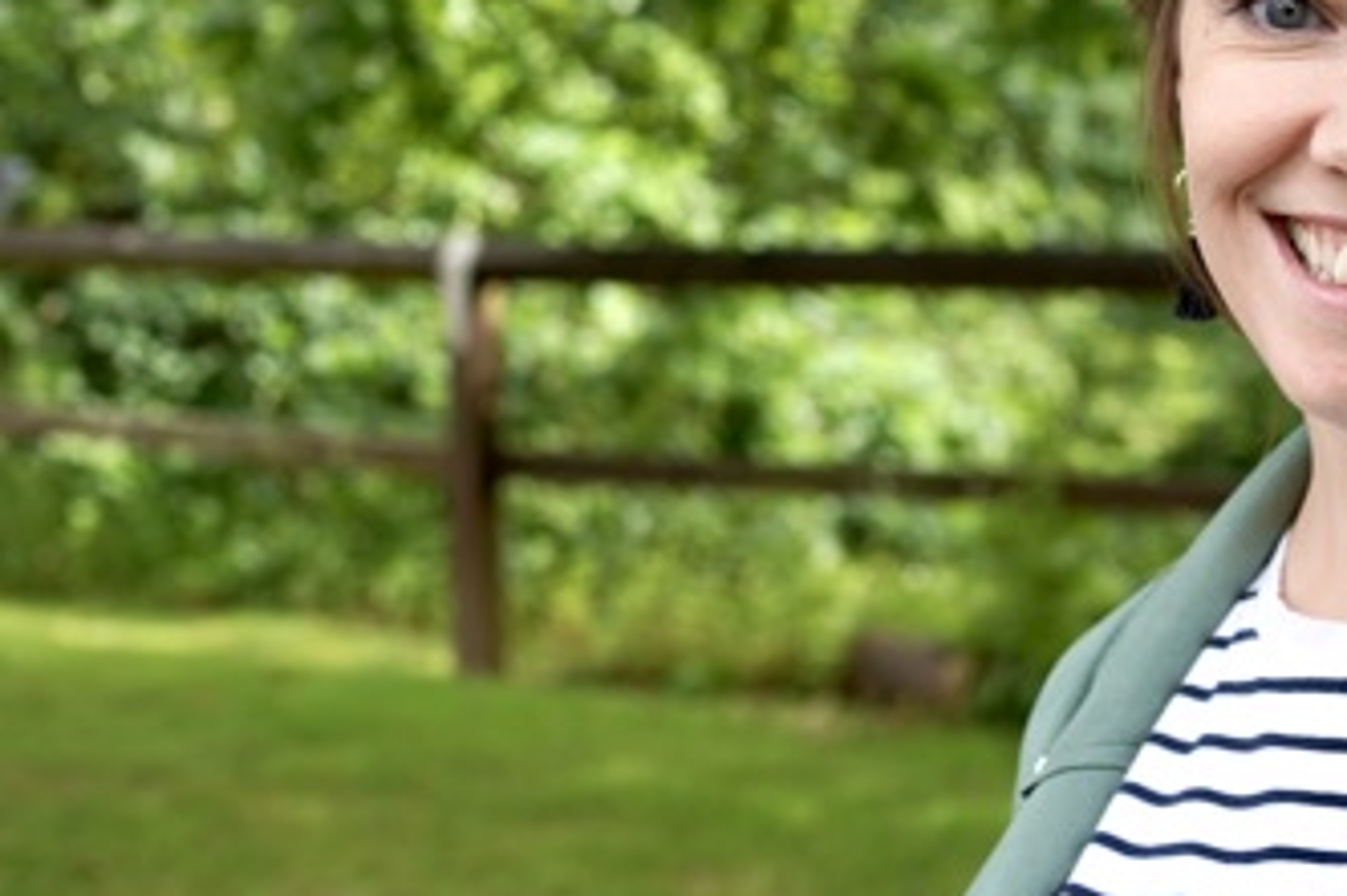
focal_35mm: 58
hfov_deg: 33.4
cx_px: 1095
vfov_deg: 23.1
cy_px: 235
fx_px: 2169
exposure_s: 1/200
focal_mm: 35
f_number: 4
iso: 100
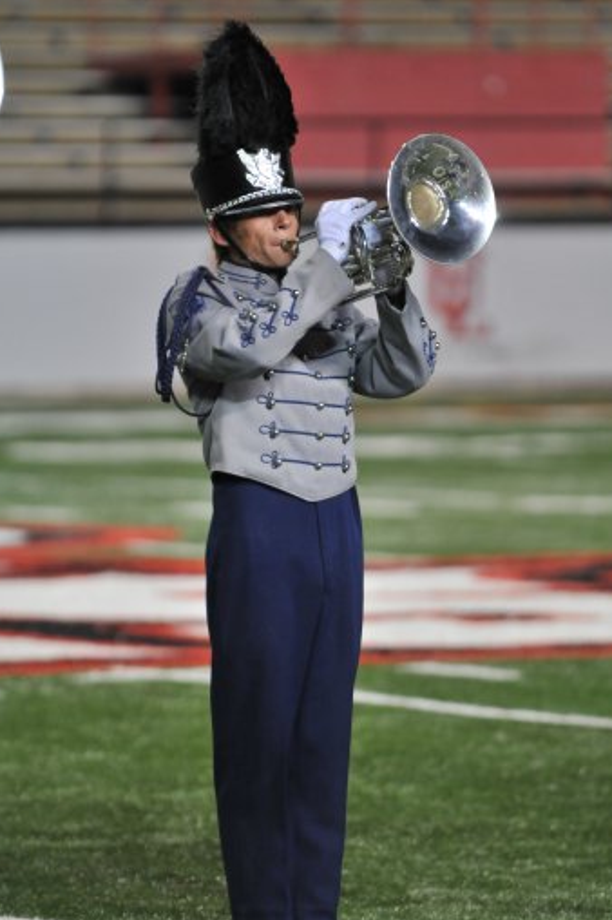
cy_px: 484
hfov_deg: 3.9
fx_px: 9039
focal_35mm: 354
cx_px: 303
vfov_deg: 5.8
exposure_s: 1/320
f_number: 2.8
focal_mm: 200
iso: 800
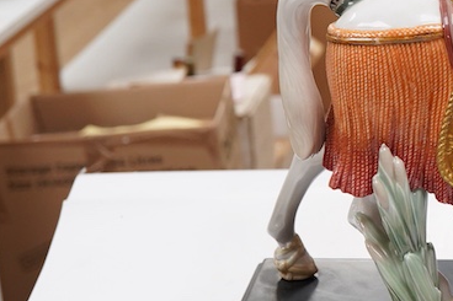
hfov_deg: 18.1
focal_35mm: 110
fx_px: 1383
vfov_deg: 12.4
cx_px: 470
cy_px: 90
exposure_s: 1/125
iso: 1250
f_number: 9
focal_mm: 30
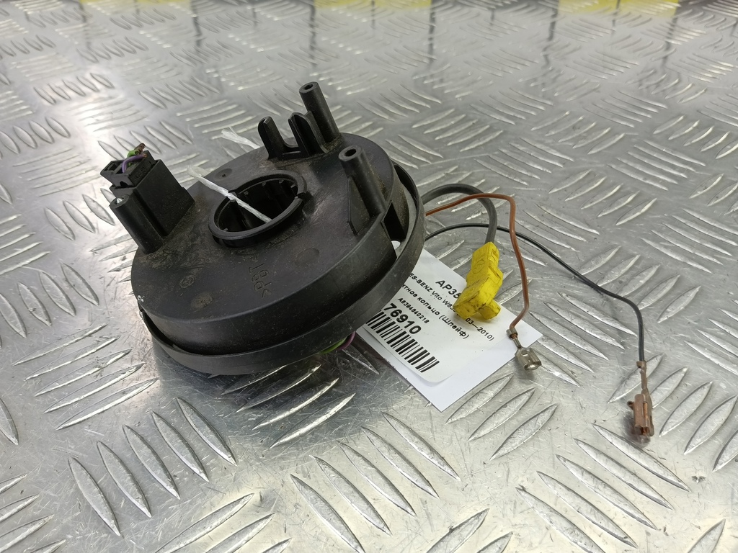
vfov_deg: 58.9
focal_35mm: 23
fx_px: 490
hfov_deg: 73.9
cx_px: 369
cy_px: 276
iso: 132
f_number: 1.6
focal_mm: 4.11
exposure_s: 1/50
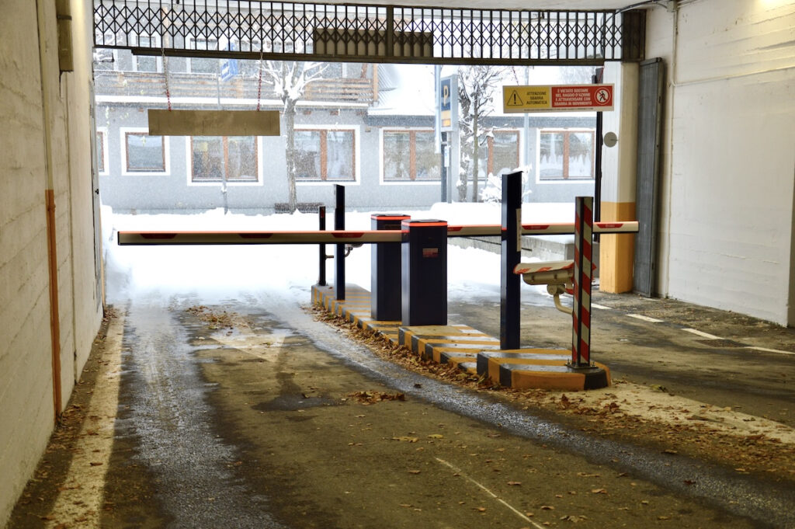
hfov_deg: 43.6
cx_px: 398
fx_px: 993
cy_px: 264
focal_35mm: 45
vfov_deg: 29.8
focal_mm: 30
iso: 400
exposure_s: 1/80
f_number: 4.5
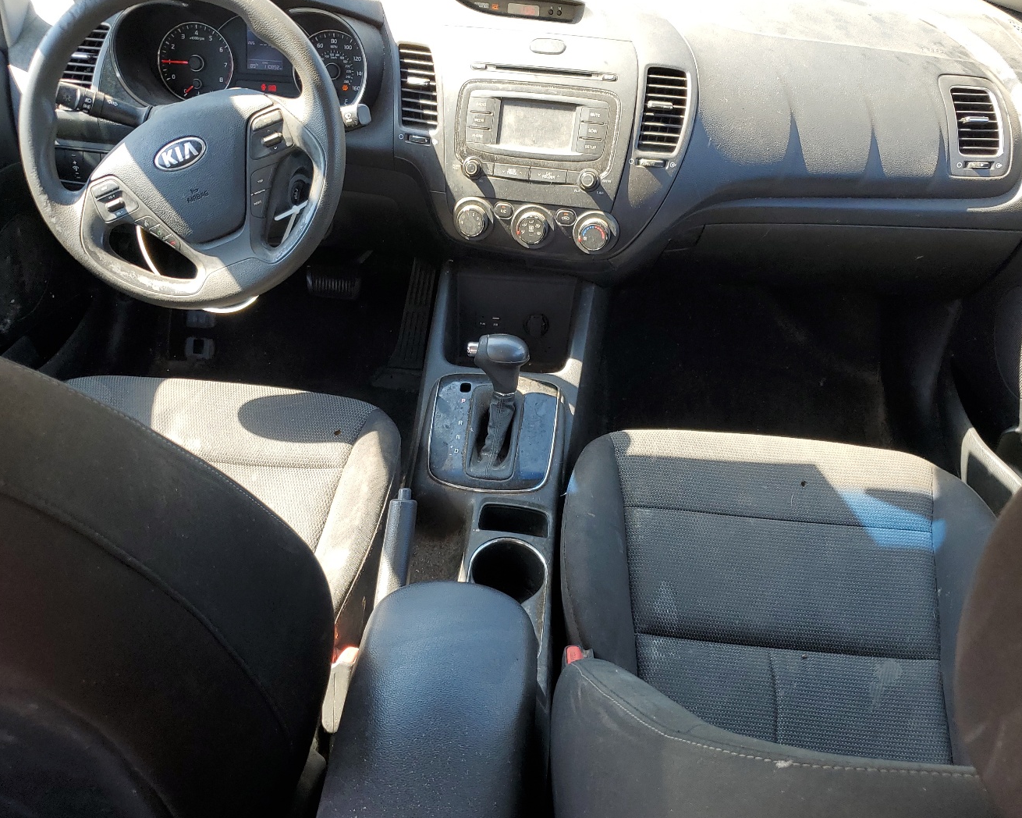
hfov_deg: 57.2
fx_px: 938
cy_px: 403
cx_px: 509
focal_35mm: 31
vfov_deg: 47.1
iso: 50
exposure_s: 1/185
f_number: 1.5
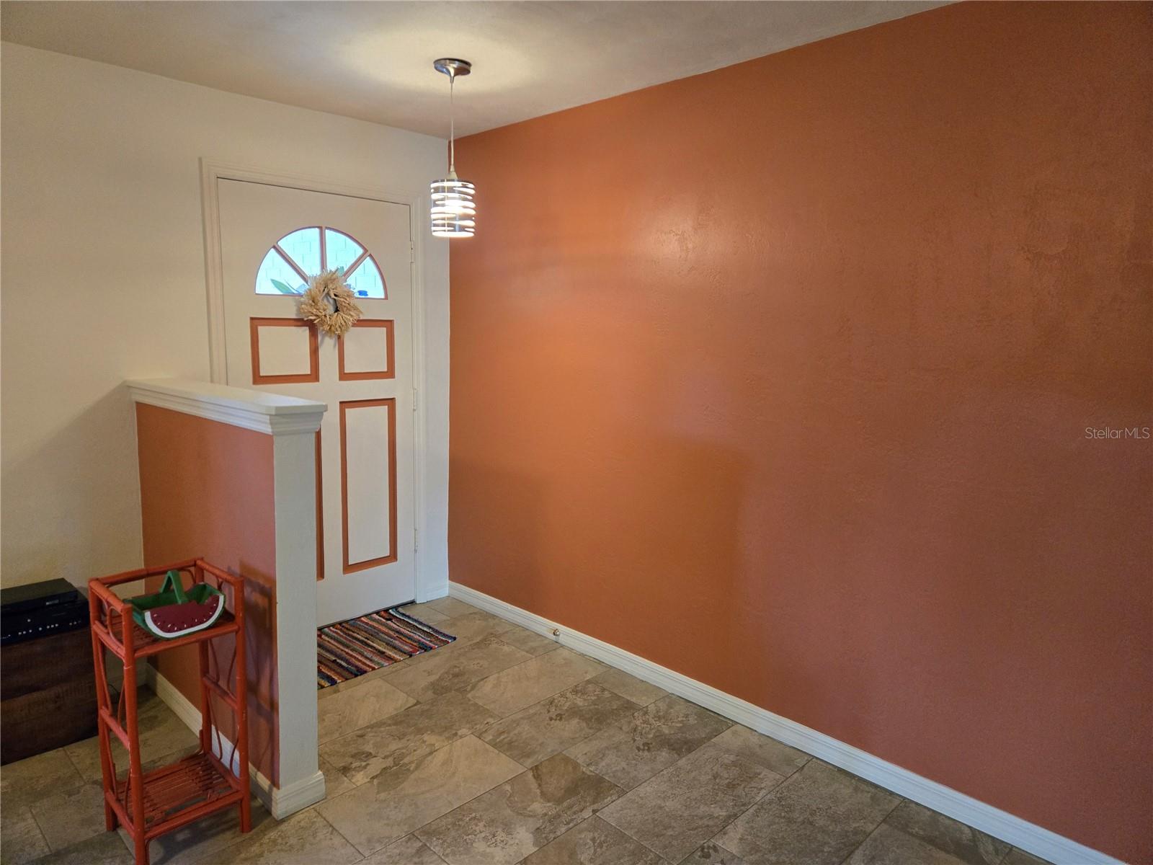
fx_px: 766
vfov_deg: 58.9
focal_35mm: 23
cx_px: 576
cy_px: 432
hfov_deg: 73.9
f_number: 1.8
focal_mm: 5.4
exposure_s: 1/120
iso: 1000
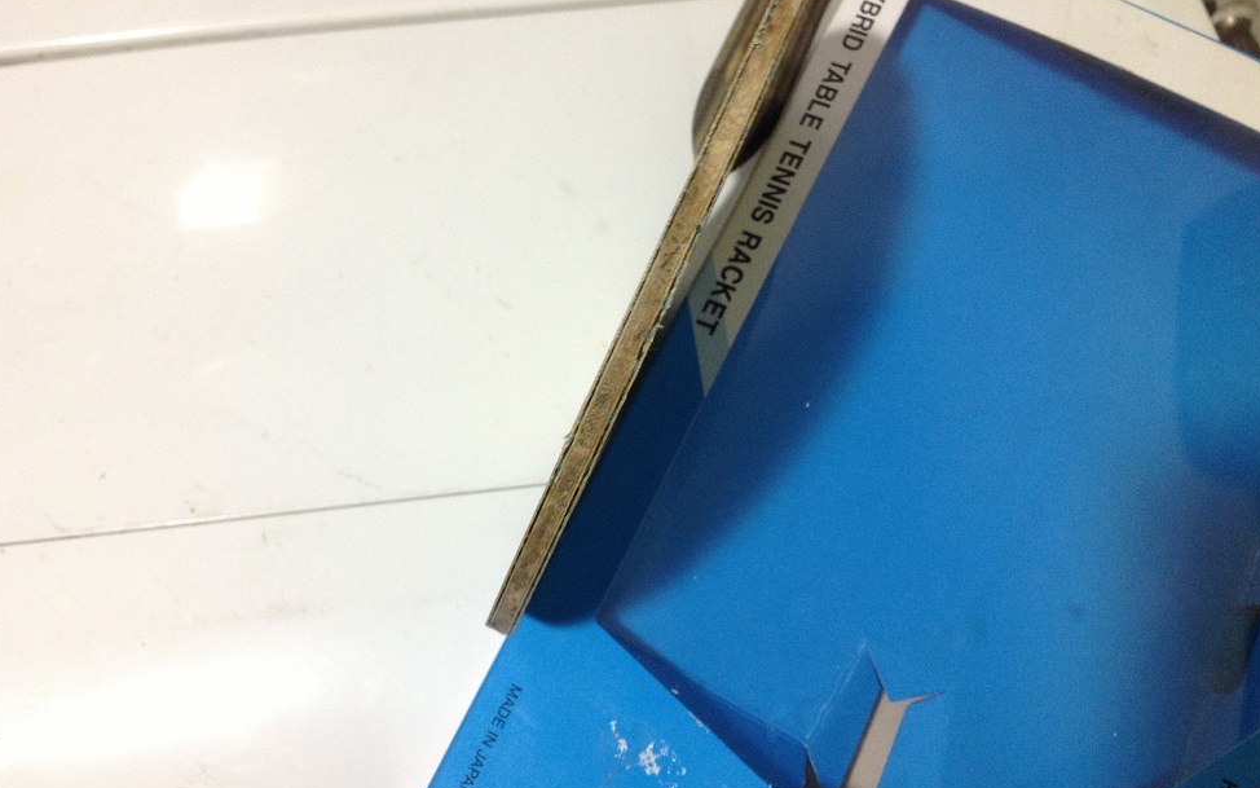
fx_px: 1305
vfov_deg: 33.6
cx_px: 618
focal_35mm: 38
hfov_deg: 51.5
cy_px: 409
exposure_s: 1/17
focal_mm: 4.28
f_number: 2.4
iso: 100
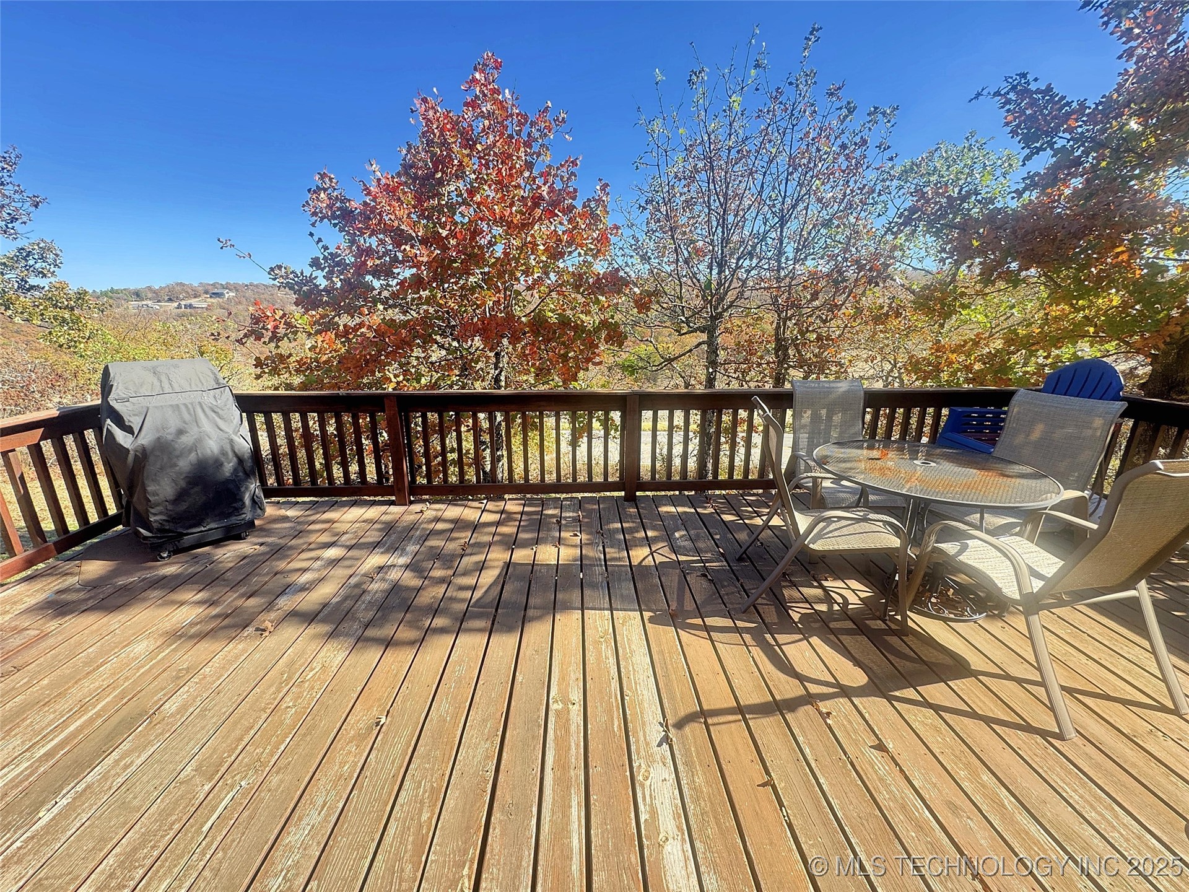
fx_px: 481
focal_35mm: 14
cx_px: 594
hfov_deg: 102.1
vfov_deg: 85.7
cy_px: 446
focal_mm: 2.2
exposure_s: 1/279
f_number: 2.2
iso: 40
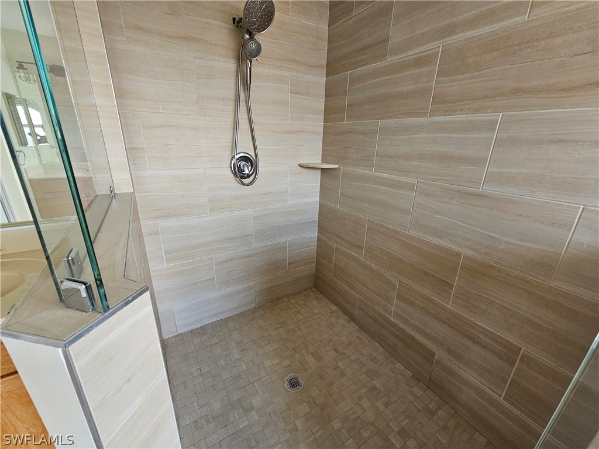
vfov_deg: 89.9
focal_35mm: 13
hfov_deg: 106.2
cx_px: 300
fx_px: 225
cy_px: 224
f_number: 2.2
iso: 200
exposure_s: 1/60
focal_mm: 2.2
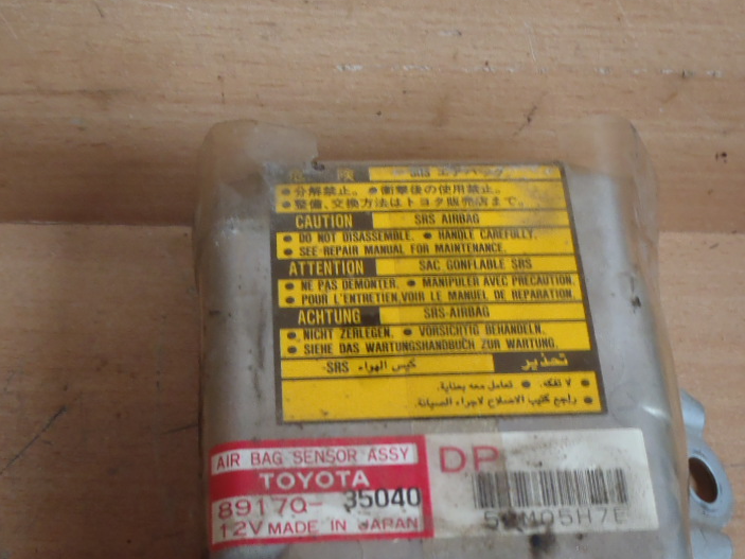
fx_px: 1097
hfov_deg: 37.5
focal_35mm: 51
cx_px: 406
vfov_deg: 27.7
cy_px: 485
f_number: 3.9
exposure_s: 1/8
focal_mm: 5
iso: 200
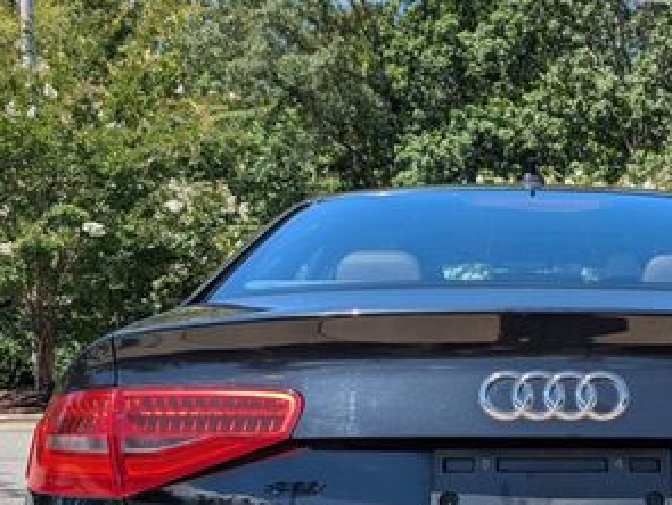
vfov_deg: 27.6
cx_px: 544
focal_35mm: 52
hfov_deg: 35.5
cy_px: 396
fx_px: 1011
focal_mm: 6.81
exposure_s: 1/1348
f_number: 1.85
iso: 43
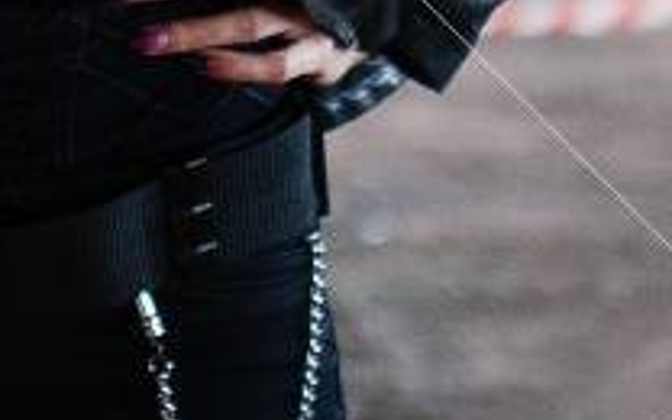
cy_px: 339
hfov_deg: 9.4
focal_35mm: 223
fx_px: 4084
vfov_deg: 5.9
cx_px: 53
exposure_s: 1/640
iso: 250
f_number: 1.4
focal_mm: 35
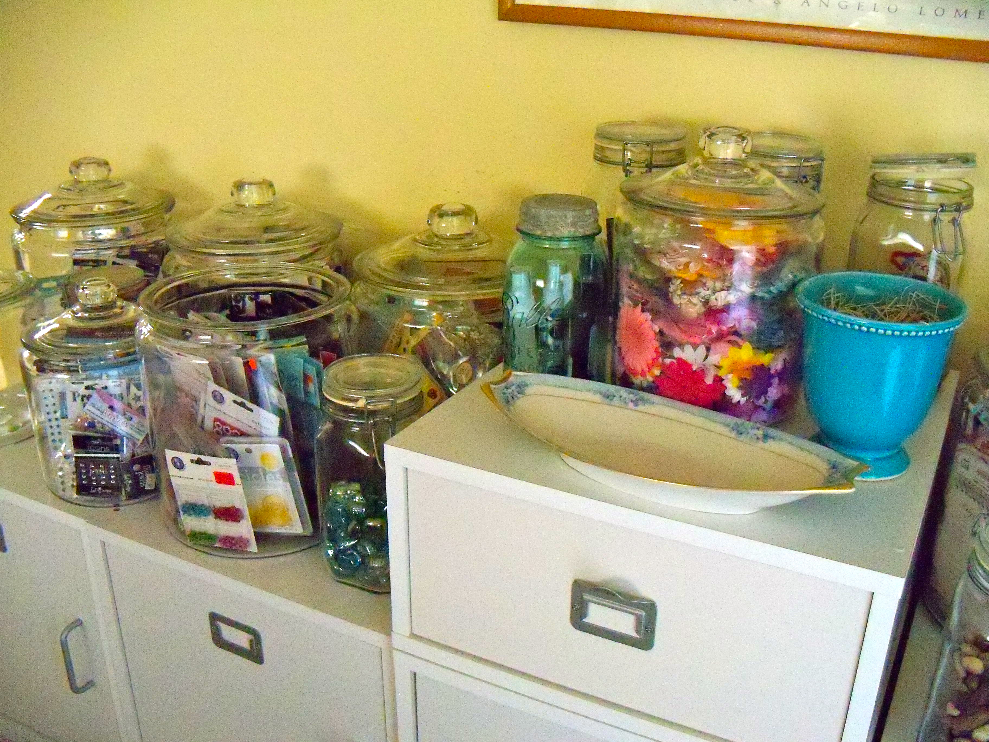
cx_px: 494
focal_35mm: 35
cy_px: 371
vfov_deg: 40.7
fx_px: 1000
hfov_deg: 52.6
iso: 1600
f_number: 3.5
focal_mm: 6.2
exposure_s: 1/200
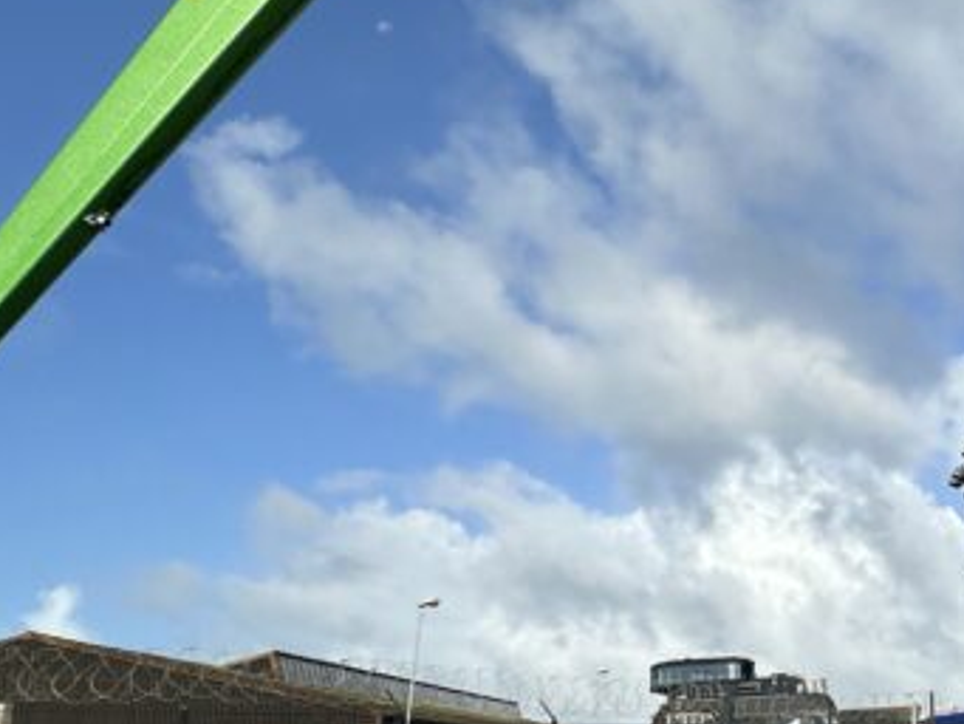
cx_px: 1071
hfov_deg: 37.2
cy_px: 506
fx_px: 1170
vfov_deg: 33.9
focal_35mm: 42
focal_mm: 2.22
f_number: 2.2
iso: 50
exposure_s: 1/2882
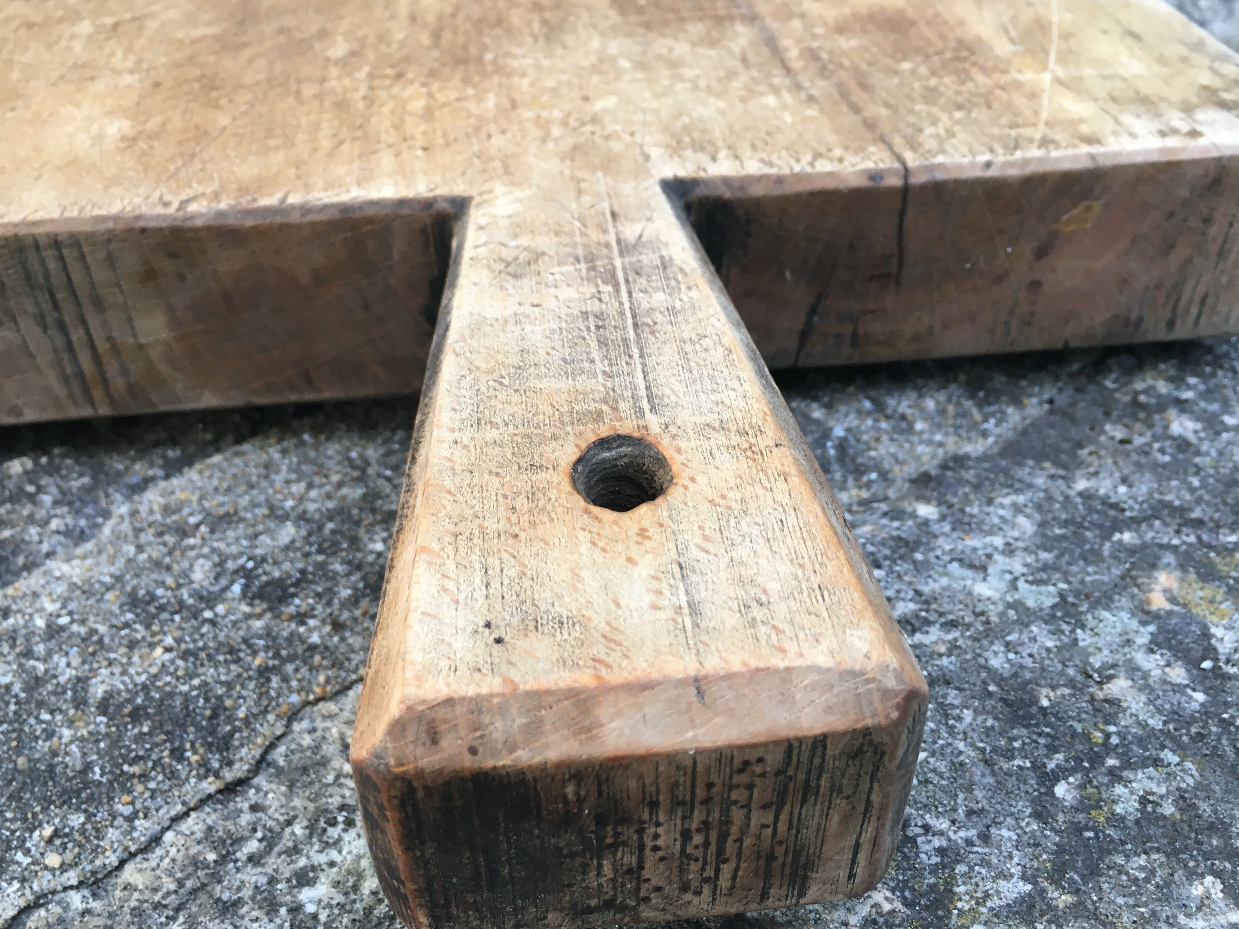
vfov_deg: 44.2
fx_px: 1145
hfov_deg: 56.8
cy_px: 453
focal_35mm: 32
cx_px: 606
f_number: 2.2
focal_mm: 4.15
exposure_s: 1/33
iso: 32
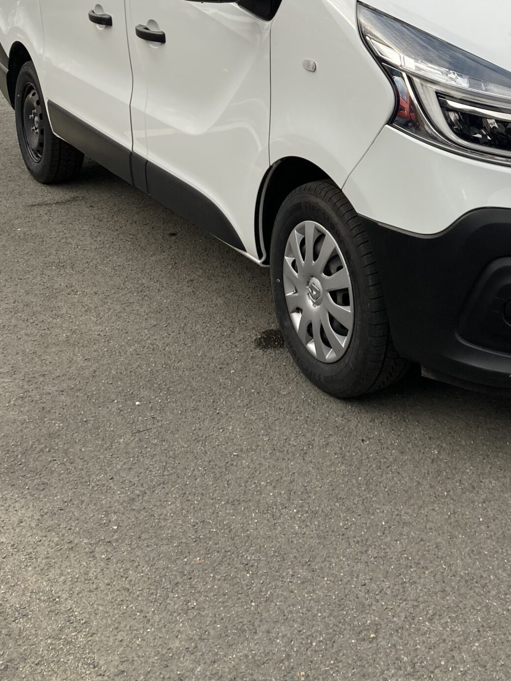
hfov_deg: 27.1
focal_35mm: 52
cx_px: 454
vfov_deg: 35.1
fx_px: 1023
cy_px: 93
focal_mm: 3.99
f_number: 1.8
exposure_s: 1/1230
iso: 20
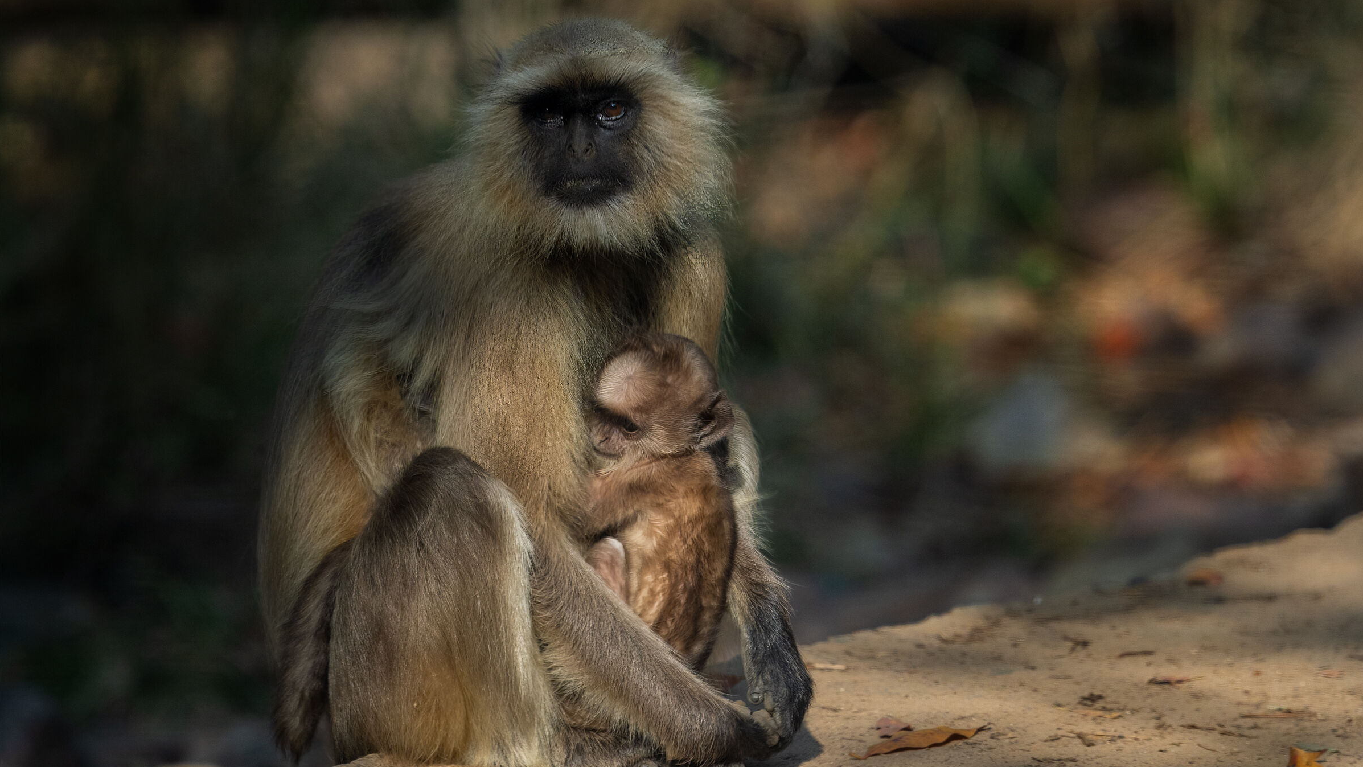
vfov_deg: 3.9
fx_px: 11385
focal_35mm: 315
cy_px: 372
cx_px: 682
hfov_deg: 6.9
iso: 1000
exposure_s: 1/1000
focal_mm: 300
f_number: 5.6
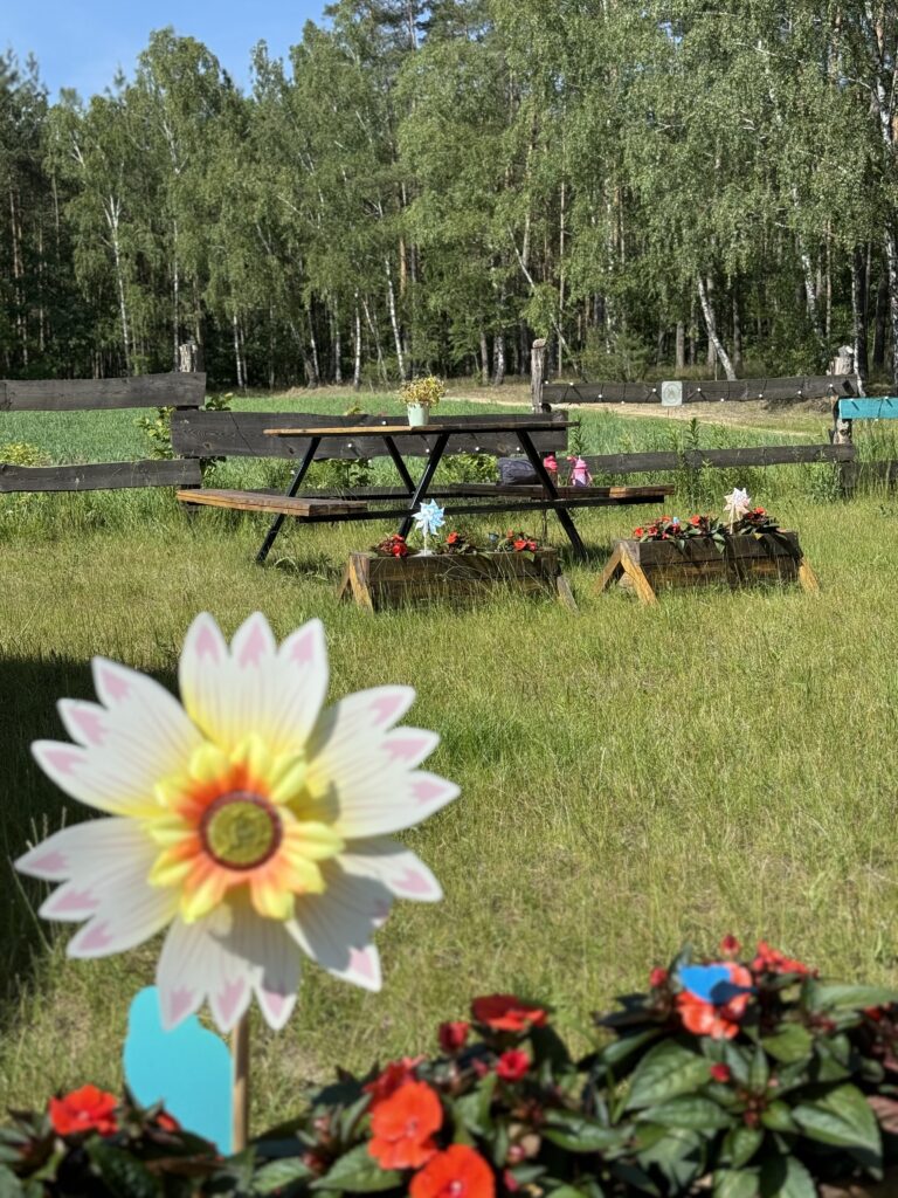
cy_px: 599
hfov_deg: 30.3
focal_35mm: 48
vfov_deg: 39.7
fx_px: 1660
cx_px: 449
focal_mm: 6.76
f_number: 1.78
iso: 80
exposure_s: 1/3096
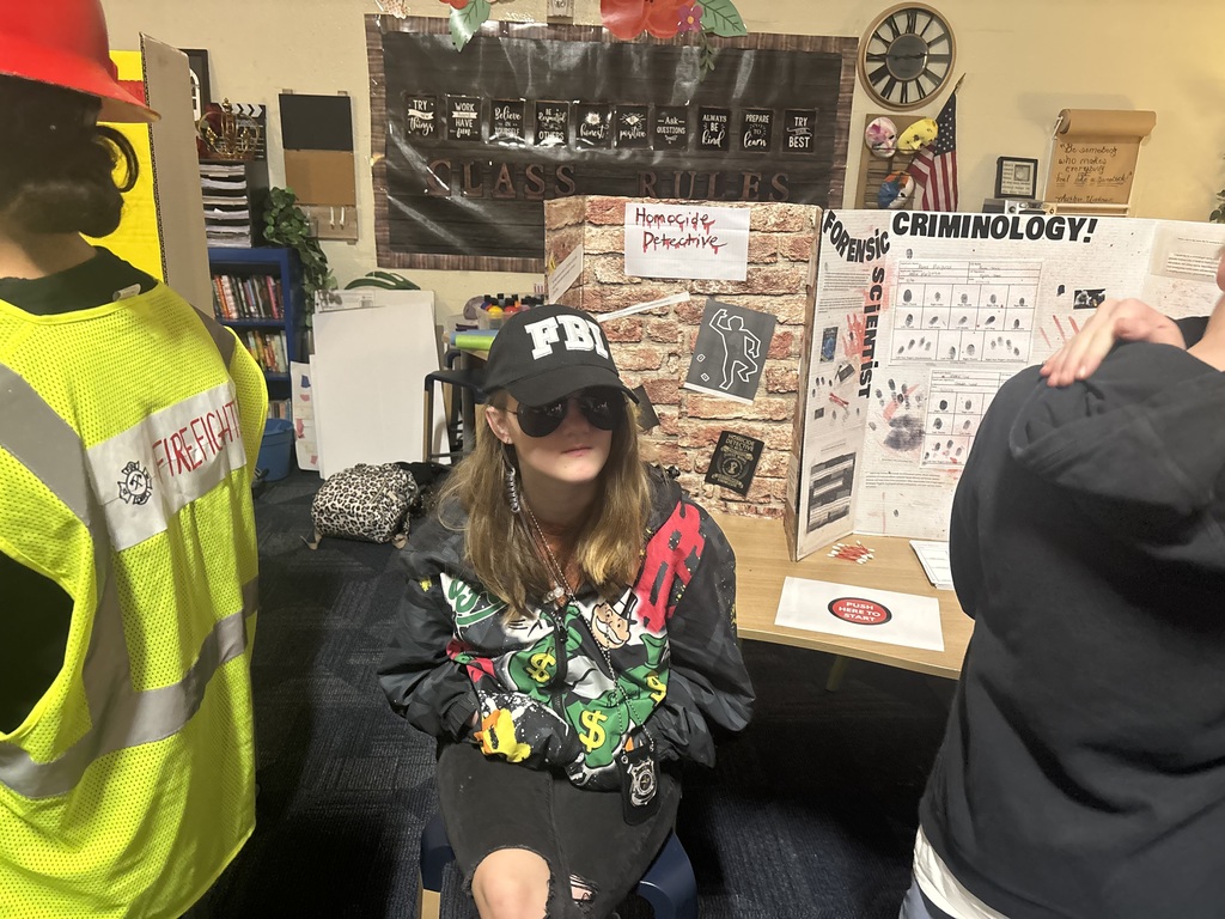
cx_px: 612
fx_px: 920
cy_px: 460
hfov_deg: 67.3
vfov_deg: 53.1
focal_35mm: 26
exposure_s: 1/30
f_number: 1.6
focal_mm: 5.96
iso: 500
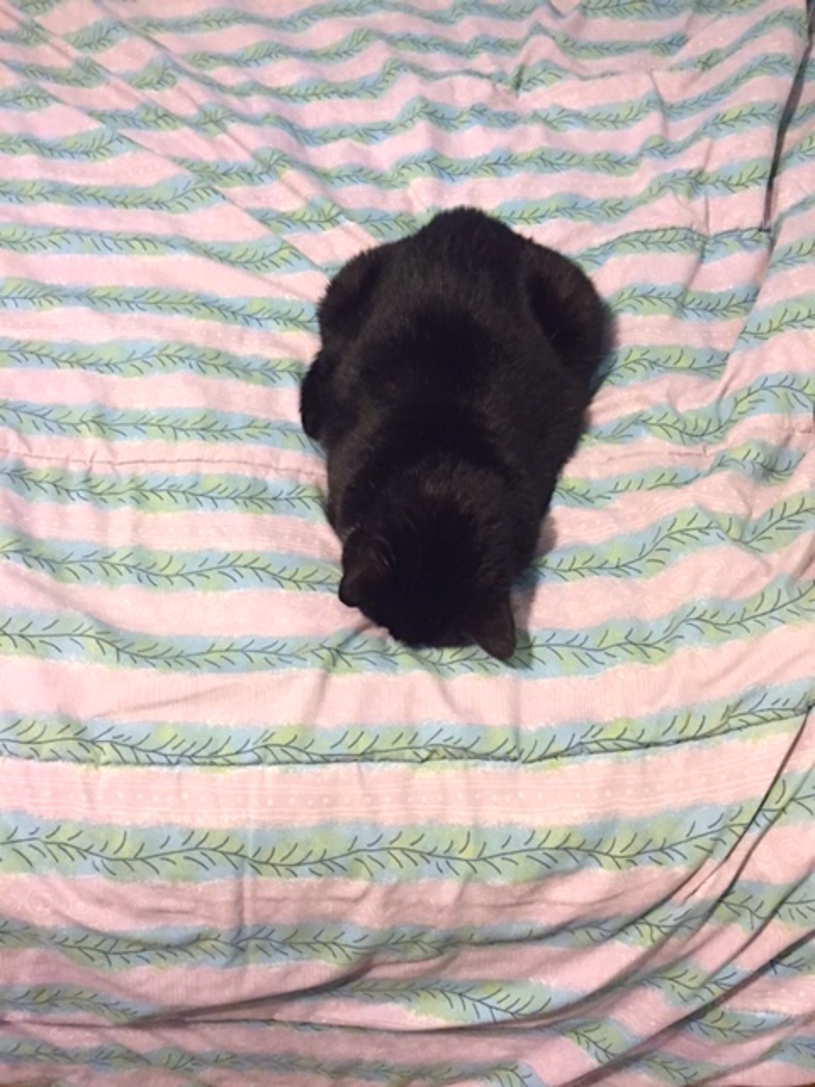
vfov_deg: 61.7
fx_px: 910
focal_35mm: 29
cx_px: 408
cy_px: 544
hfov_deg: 48.2
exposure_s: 1/17
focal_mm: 4.15
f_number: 2.2
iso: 250
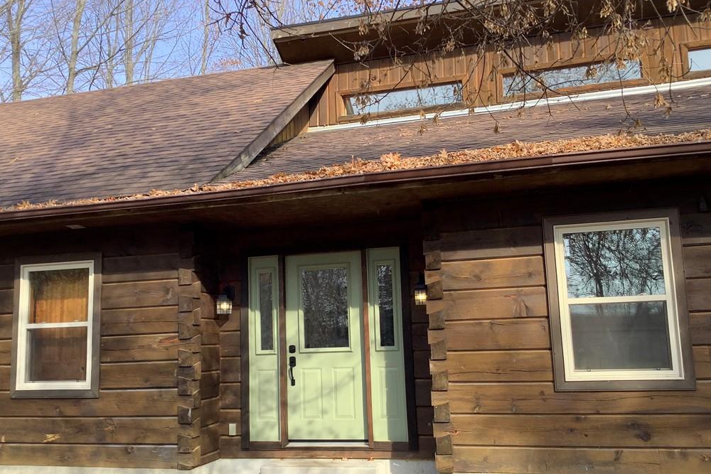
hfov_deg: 57.2
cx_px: 352
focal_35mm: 33
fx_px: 652
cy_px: 257
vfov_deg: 40.0
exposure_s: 1/210
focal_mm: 3.3
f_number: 2.4
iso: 25
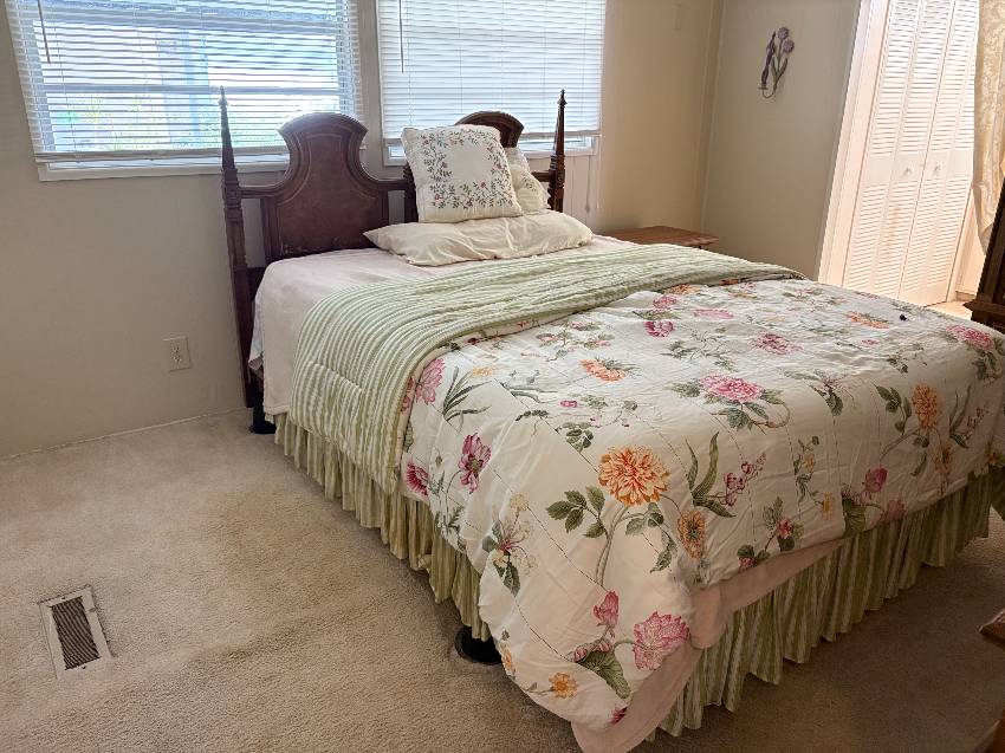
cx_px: 502
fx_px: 755
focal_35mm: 26
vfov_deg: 53.0
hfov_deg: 67.3
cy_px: 376
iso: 400
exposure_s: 1/60
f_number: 1.6
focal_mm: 5.96
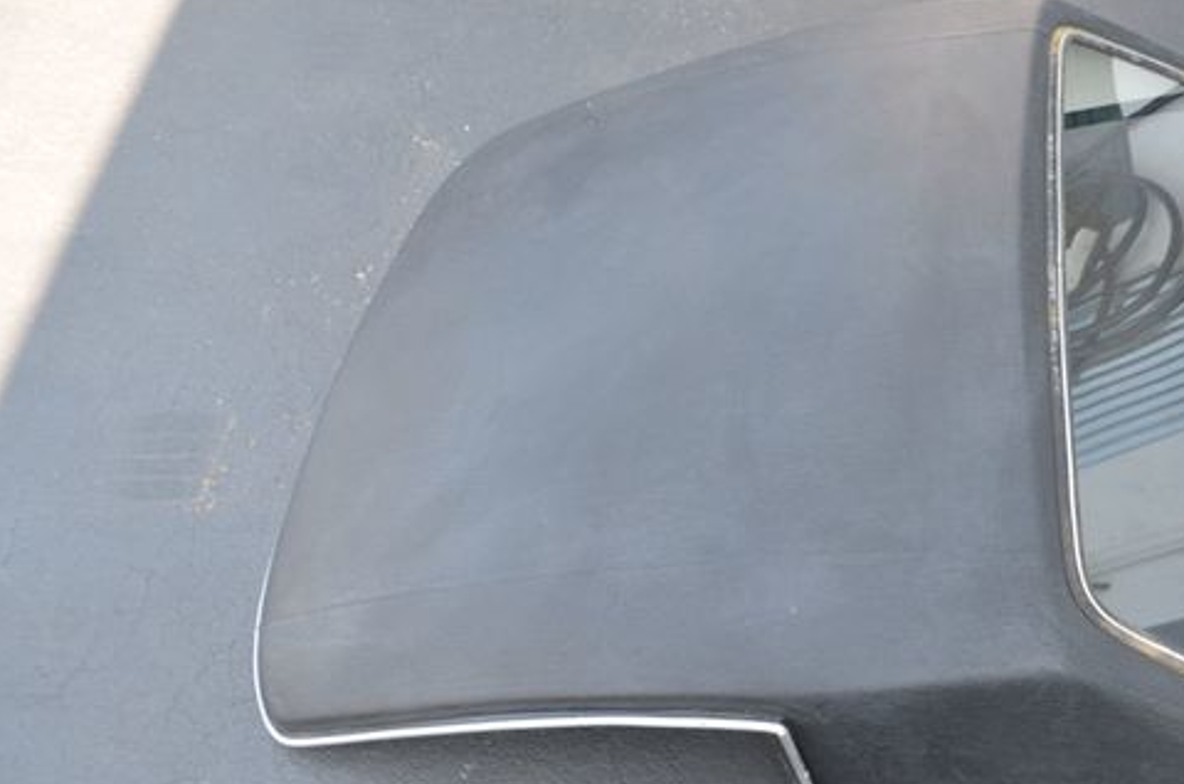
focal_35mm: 36
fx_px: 1182
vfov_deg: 36.7
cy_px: 419
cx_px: 745
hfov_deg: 52.6
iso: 400
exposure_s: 1/125
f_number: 5.6
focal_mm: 18
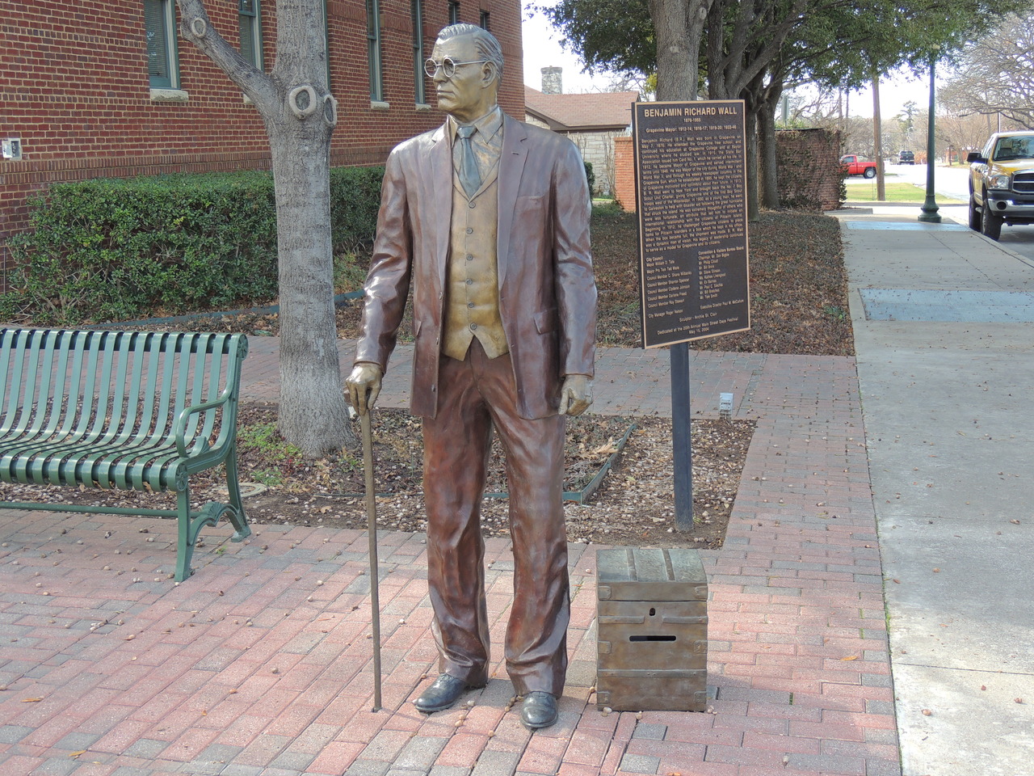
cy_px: 388
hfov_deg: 40.4
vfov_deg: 30.9
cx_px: 517
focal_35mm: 47
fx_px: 1404
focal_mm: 8.3
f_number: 3.5
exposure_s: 1/100
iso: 100
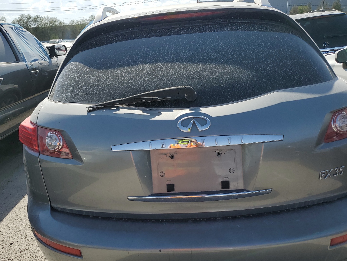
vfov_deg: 48.2
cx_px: 160
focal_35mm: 29
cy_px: 133
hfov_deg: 61.6
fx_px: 291
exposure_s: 1/5000
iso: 50
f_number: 1.5
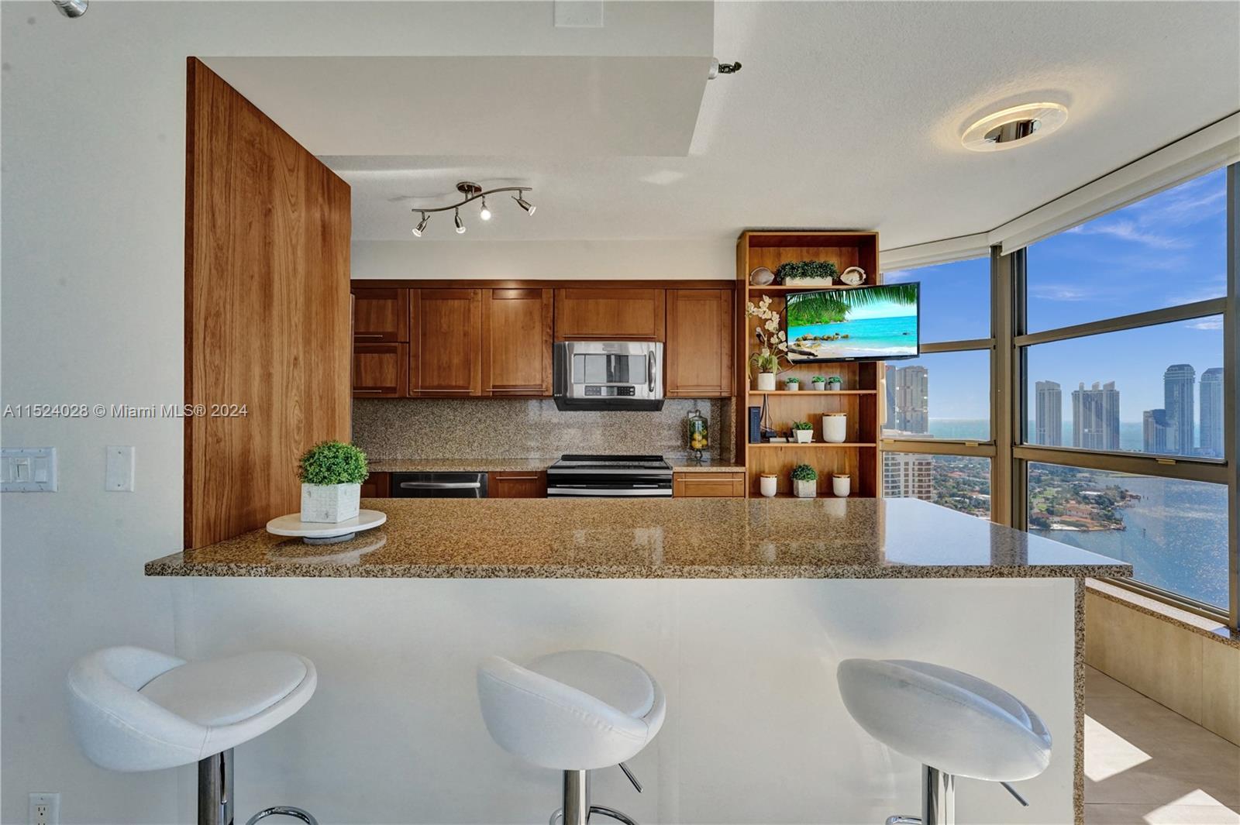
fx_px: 482
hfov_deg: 104.3
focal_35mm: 14
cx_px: 620
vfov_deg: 81.1
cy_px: 412
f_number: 13
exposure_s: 1/500
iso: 1250
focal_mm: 14
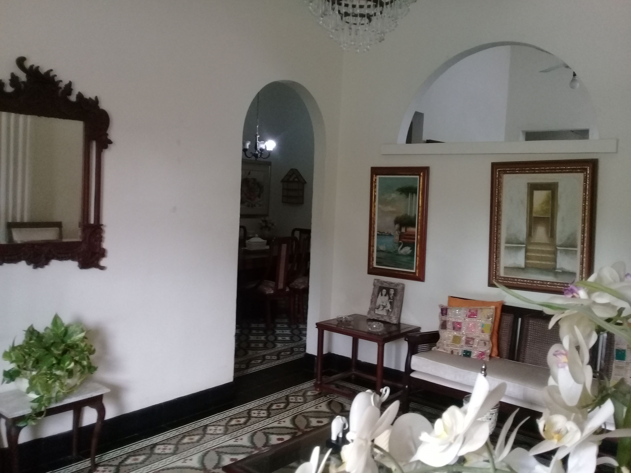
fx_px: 565
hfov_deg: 58.4
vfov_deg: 45.4
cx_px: 316
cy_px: 236
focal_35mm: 31
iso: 200
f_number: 2.2
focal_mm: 3.3
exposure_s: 1/40
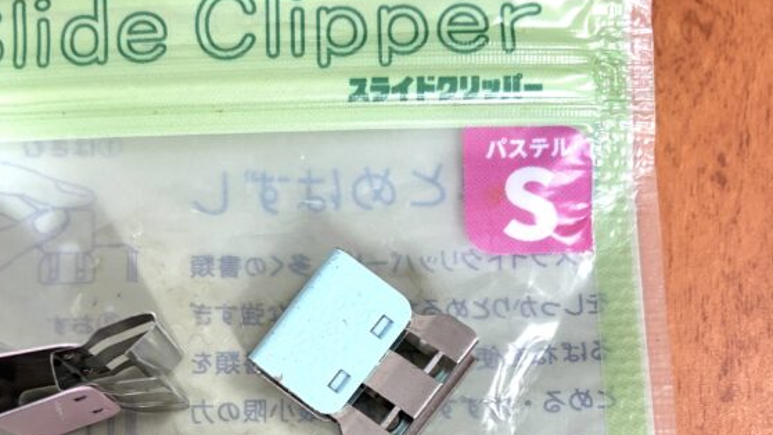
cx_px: 277
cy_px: 432
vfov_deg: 22.2
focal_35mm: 52
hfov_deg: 39.5
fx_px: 1066
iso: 64
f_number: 1.64
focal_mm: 4.2
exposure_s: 1/121
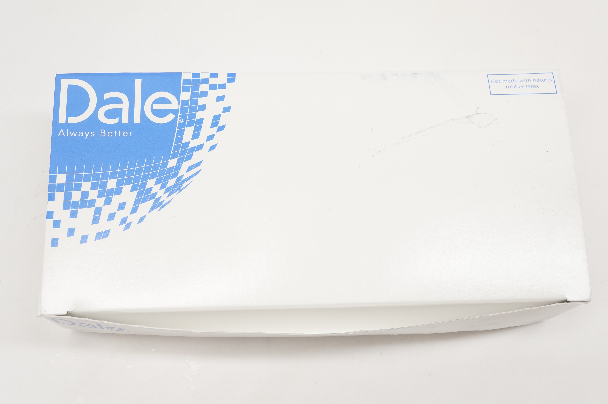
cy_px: 202
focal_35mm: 44
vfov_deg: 30.8
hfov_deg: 45.0
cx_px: 304
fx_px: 734
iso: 800
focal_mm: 29
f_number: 7.1
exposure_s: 1/100
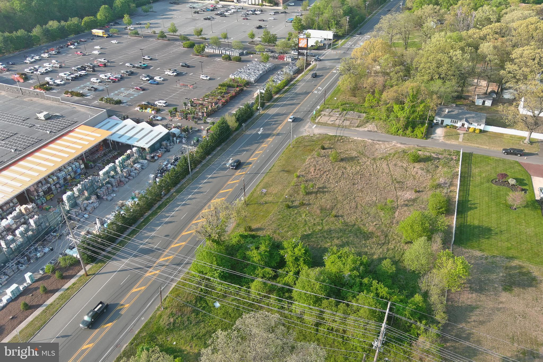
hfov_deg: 63.7
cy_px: 181
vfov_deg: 45.0
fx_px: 437
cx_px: 272
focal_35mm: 29
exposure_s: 1/320
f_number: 2.8
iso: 100
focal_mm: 10.57
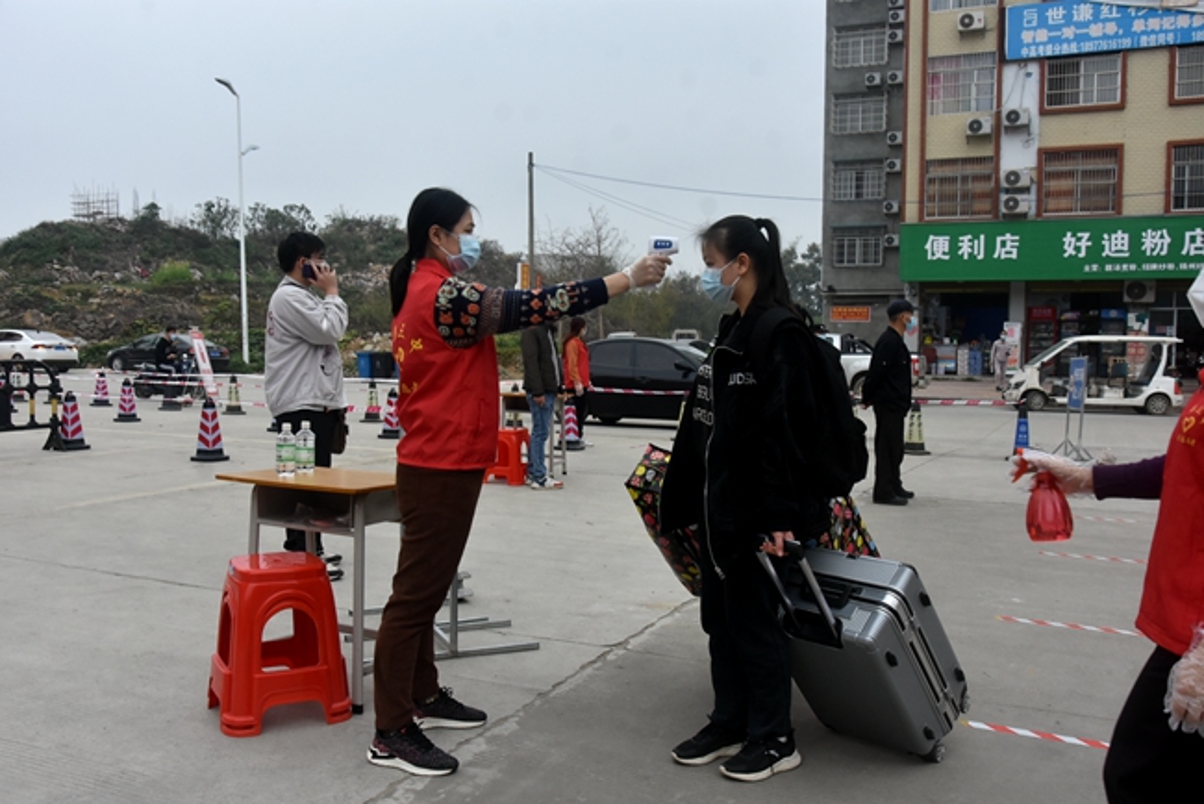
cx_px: 602
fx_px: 1054
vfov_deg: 41.8
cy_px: 402
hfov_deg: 59.5
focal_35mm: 32
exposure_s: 1/200
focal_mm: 21
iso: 800
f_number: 7.1
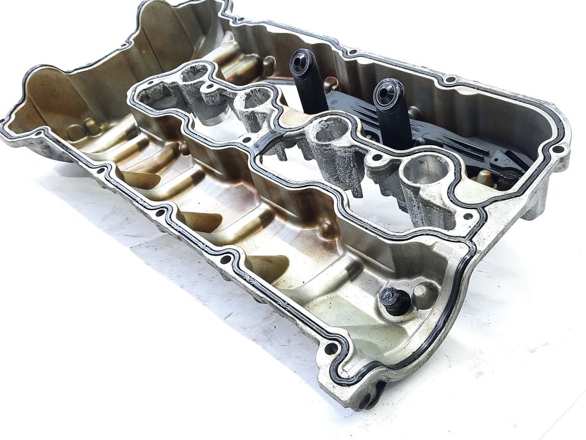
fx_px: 559
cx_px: 324
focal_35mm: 33
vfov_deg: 42.9
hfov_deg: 55.2
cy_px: 230
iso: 200
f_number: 2
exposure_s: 1/60
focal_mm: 4.6
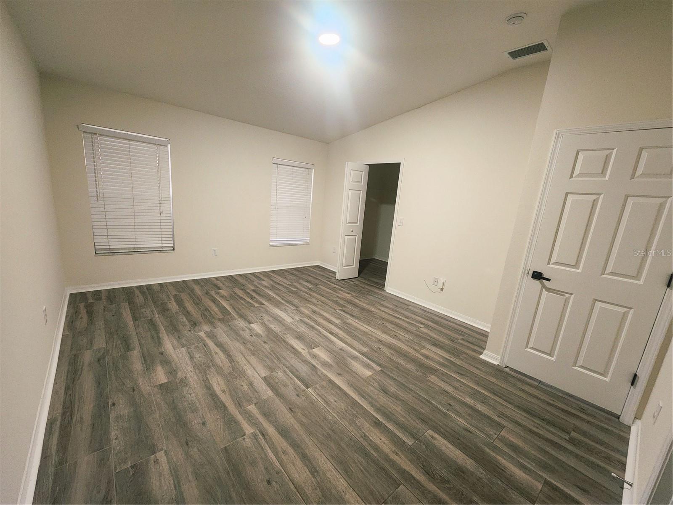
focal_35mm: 13
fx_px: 253
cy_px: 252
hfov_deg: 106.2
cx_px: 336
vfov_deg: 89.9
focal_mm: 2.2
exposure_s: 1/30
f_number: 2.2
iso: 400
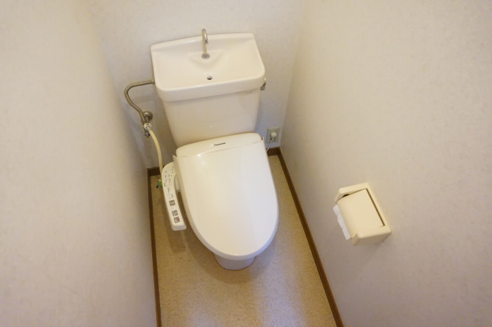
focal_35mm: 24
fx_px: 328
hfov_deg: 73.8
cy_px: 164
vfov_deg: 53.0
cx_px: 246
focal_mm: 16
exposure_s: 1/125
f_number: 3.5
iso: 3200
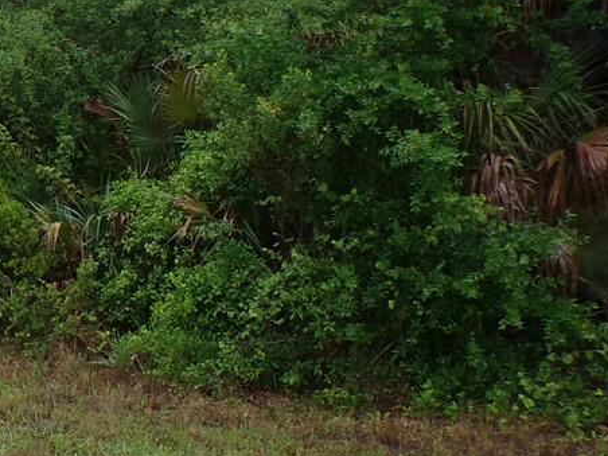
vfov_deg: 17.4
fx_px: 1493
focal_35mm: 85
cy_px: 191
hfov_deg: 21.6
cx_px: -96
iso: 100
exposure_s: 1/200
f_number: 4.4
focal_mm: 4.3
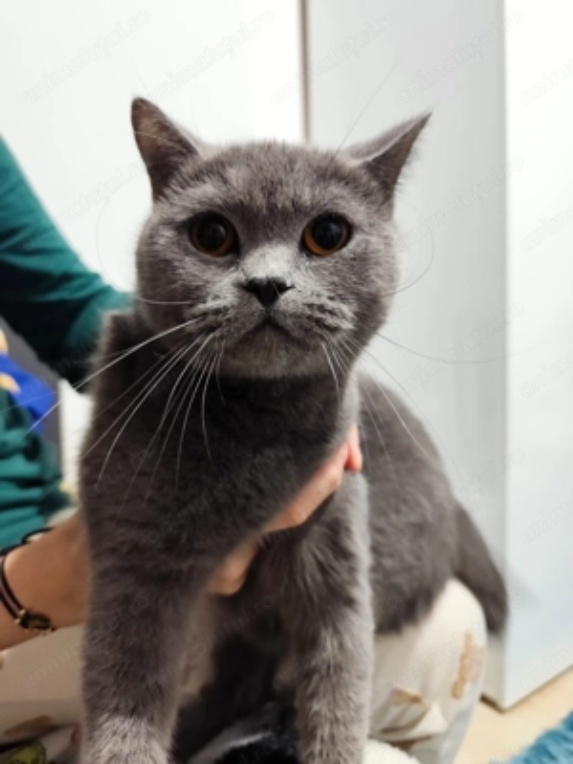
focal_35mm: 23
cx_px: 286
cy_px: 382
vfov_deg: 73.9
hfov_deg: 58.9
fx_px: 508
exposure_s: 1/20
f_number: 1.65
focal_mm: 6.14
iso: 1250
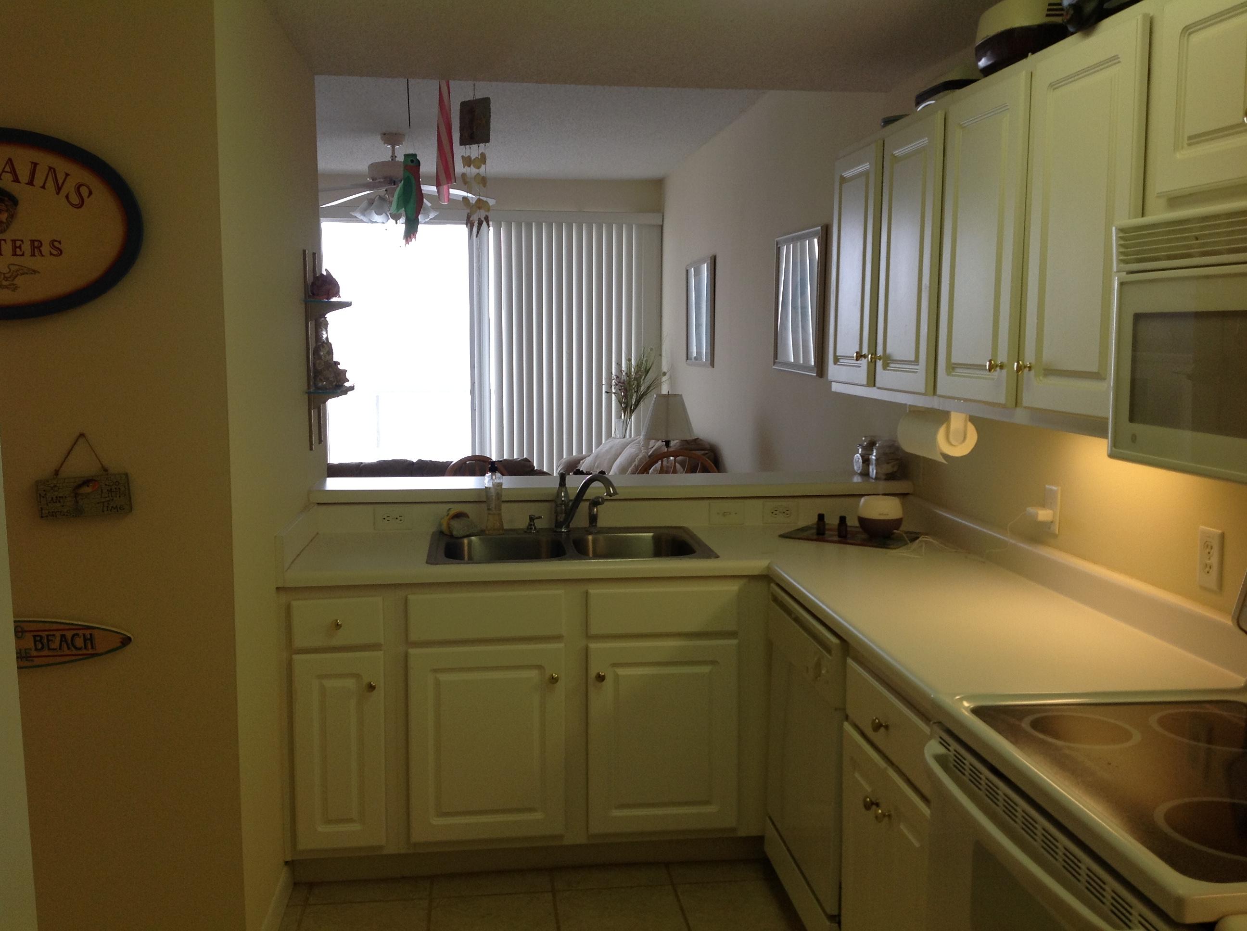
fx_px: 1259
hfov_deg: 52.7
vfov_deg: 40.6
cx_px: 624
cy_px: 466
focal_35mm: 35
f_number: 2.4
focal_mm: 4.28
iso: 50
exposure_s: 1/60
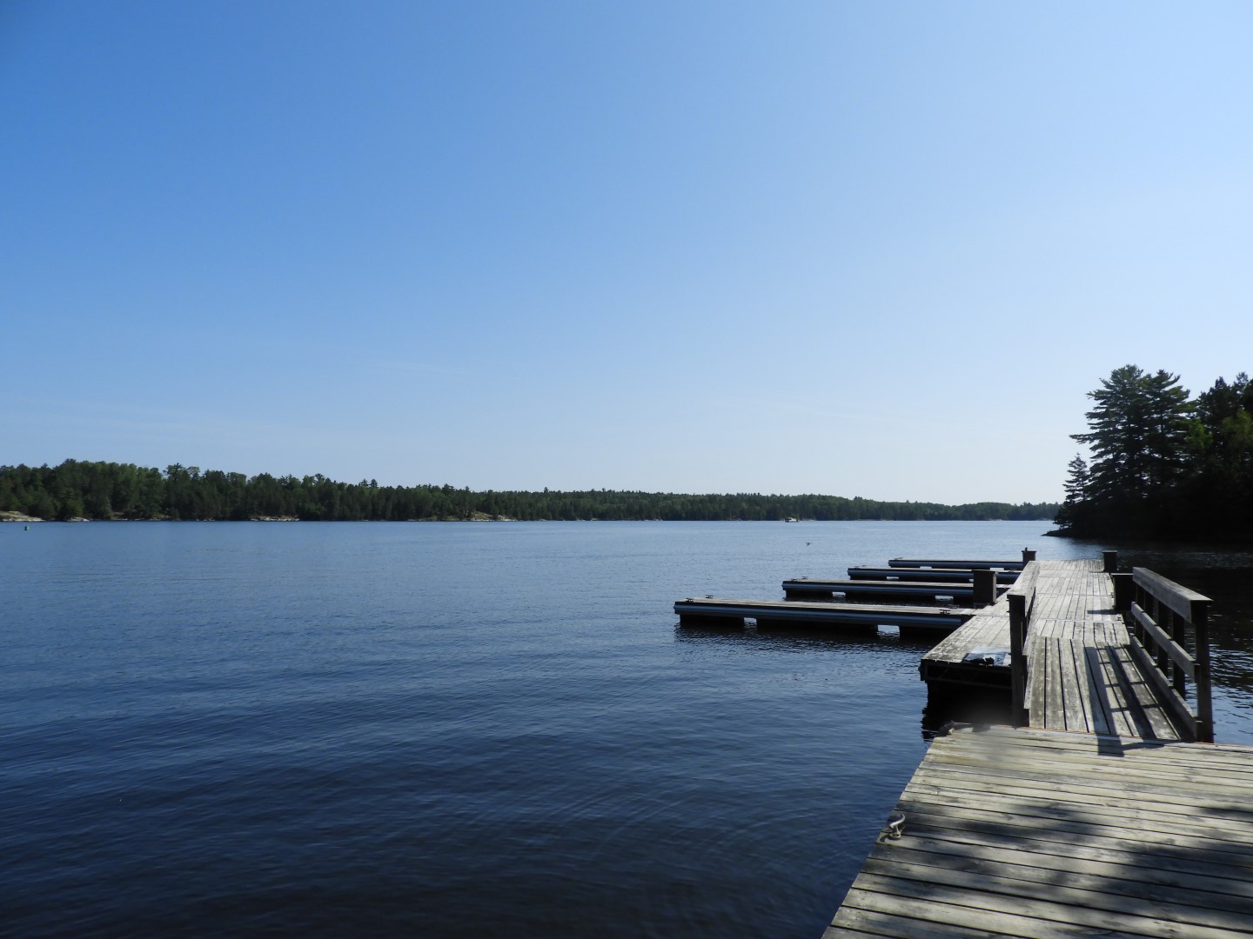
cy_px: 470
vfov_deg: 56.8
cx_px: 626
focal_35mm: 24
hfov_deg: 71.6
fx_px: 869
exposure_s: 1/1600
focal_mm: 4.3
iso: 100
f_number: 3.3
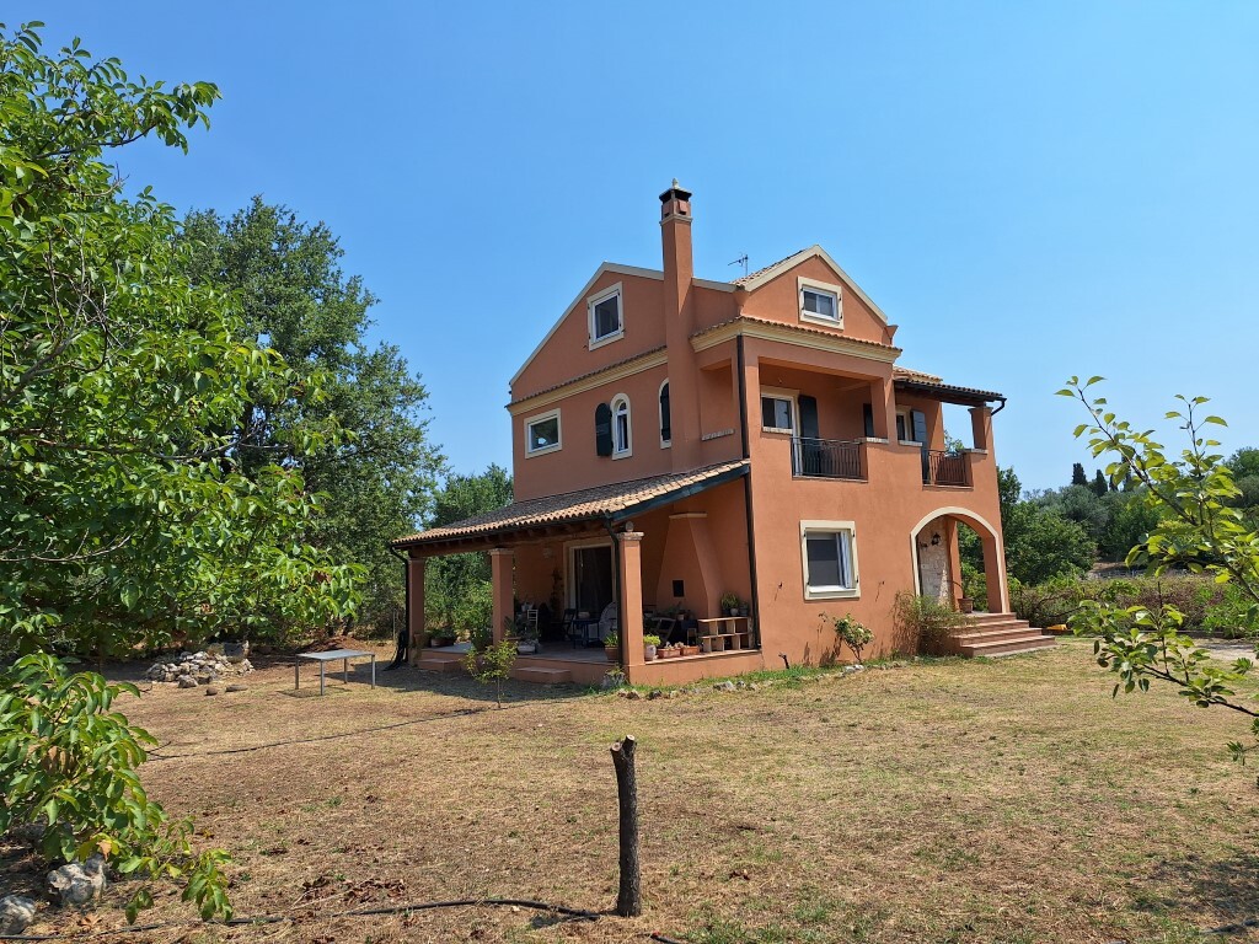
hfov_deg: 73.9
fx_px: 837
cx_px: 630
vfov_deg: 58.9
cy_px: 472
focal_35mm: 23
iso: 40
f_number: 1.8
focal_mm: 5.54
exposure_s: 1/4082
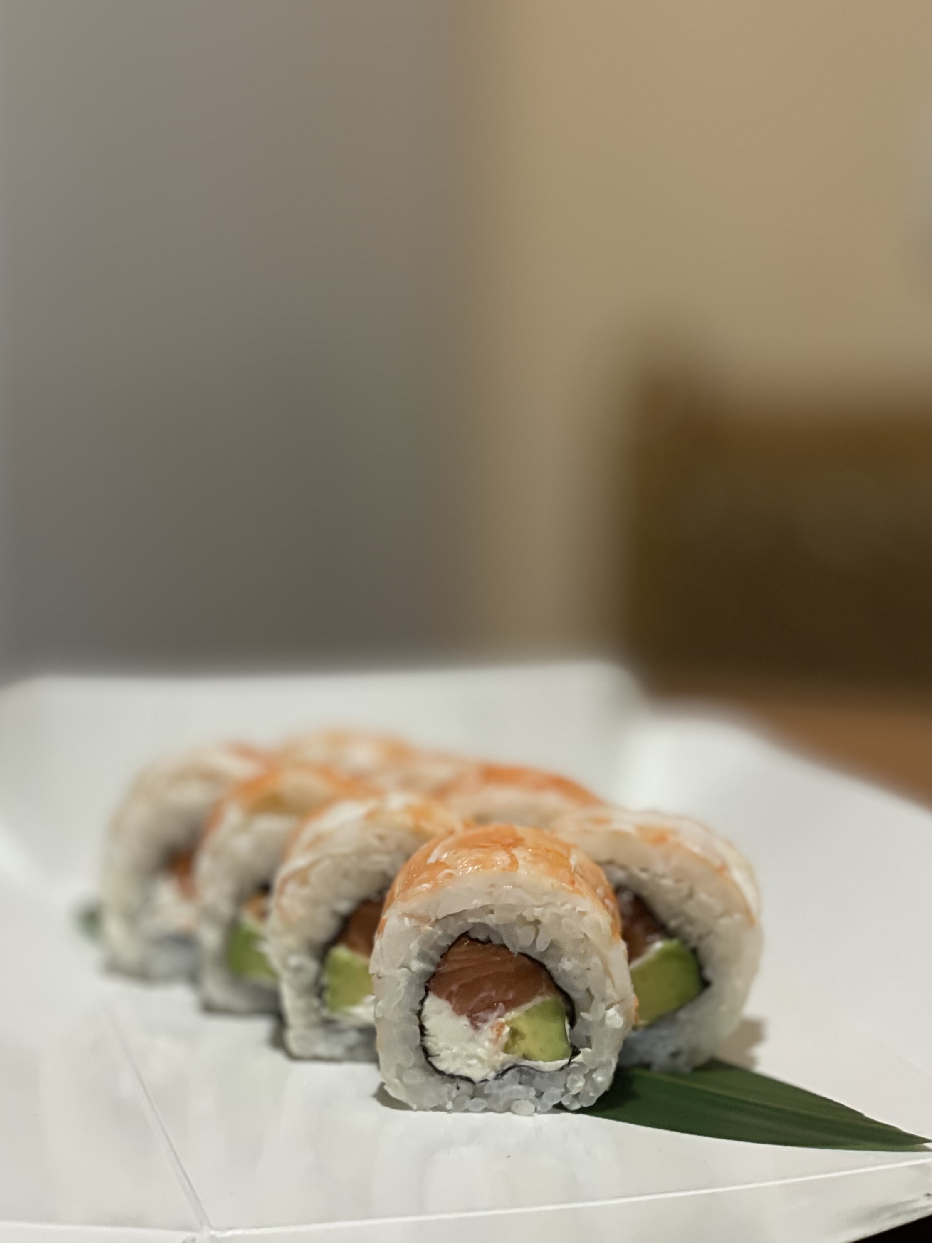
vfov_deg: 36.8
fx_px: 1867
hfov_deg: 28.0
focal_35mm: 52
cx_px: 466
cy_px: 622
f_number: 2
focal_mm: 6
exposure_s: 1/33
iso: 125
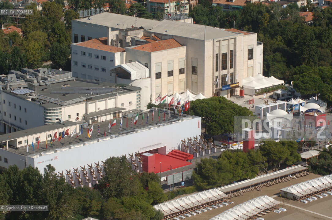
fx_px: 1105
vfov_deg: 11.4
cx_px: 166
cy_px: 110
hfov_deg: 17.1
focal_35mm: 120
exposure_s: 1/800
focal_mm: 80
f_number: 8
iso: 200
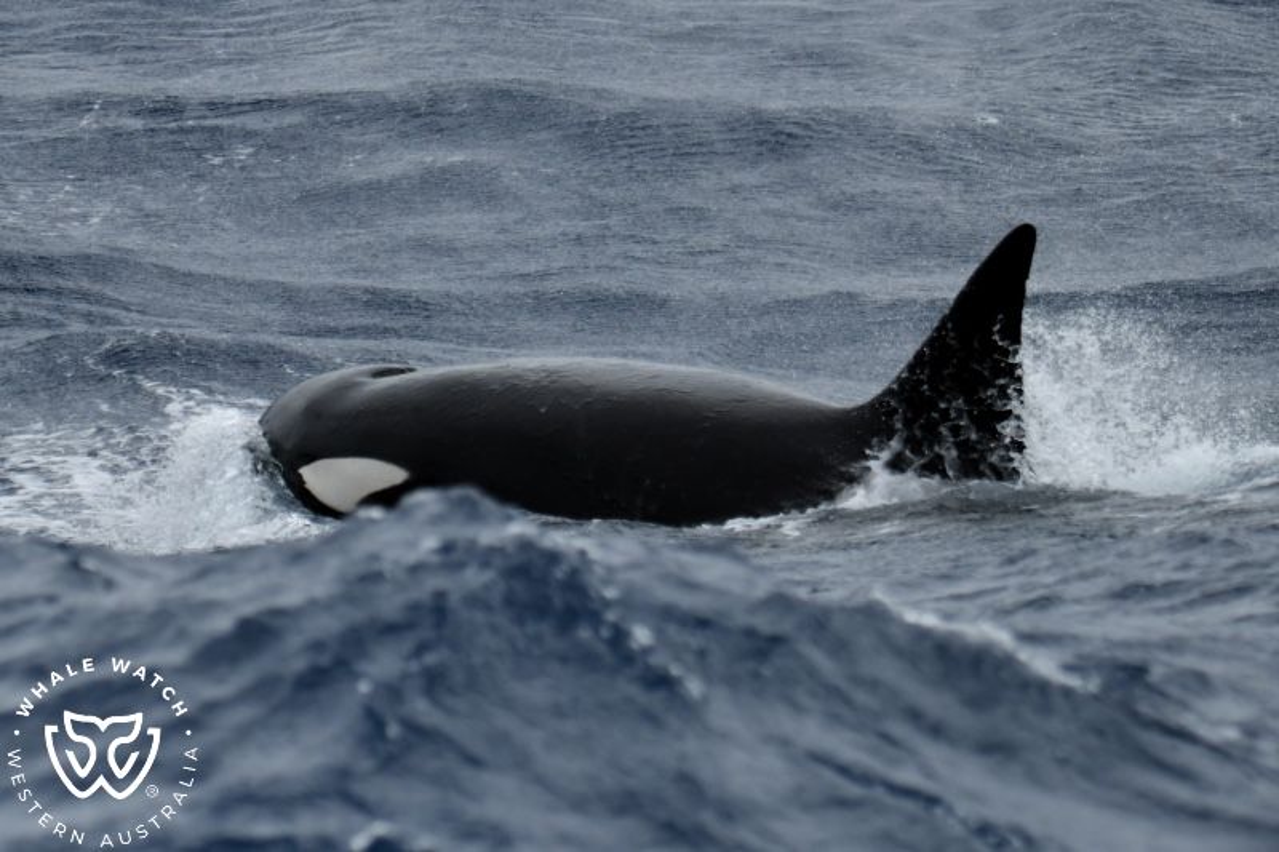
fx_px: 7814
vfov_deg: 6.2
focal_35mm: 220
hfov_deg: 9.4
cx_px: 640
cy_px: 426
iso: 800
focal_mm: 220
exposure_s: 1/8000
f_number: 5.6
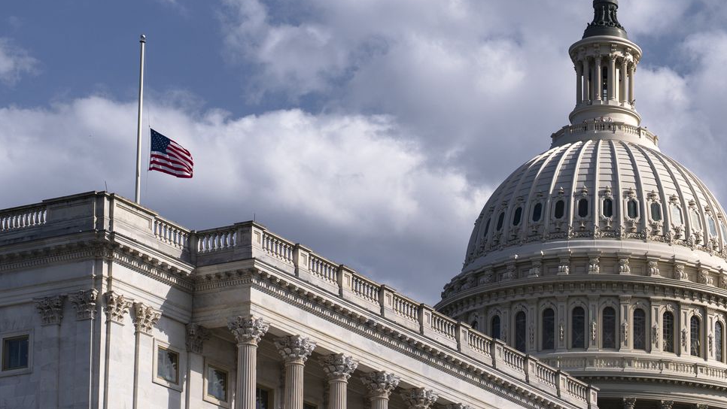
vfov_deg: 10.8
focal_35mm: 111
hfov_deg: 19.0
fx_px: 2140
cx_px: 649
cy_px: 397
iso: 50
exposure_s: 1/1000
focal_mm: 50
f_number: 3.5
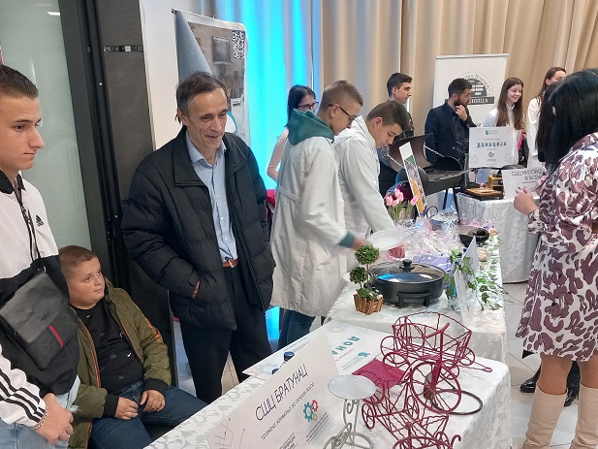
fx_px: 605
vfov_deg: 40.4
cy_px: 280
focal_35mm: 35
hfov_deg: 52.6
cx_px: 283
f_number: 1.8
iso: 250
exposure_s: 1/33
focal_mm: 4
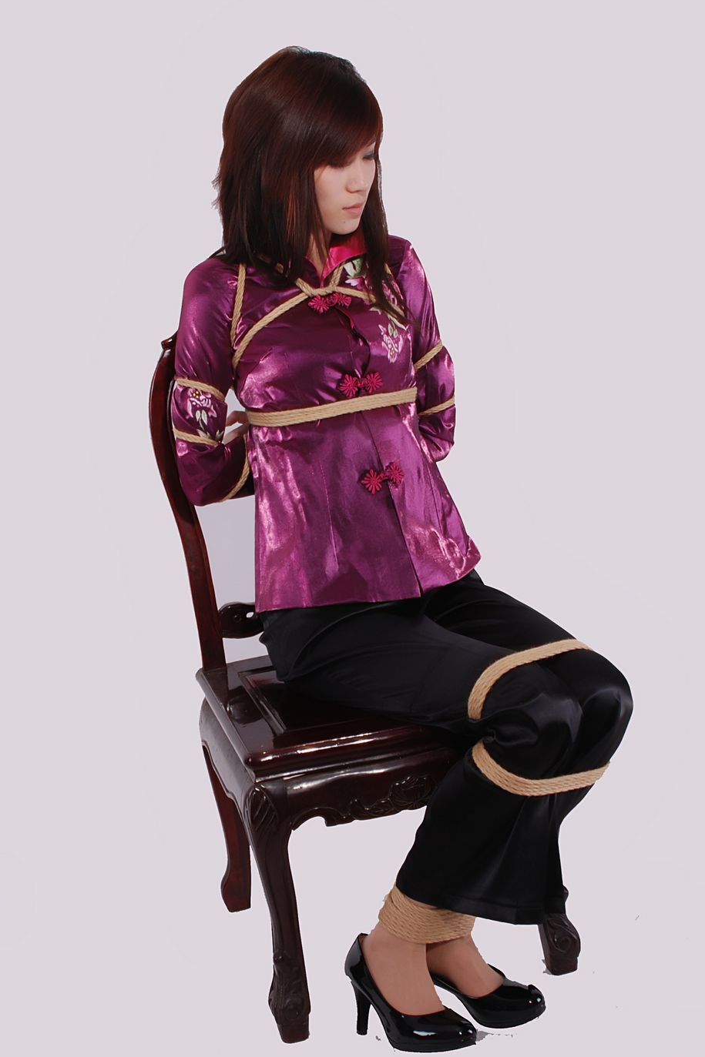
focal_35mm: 42
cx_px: 345
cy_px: 513
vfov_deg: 46.4
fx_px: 1234
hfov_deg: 31.9
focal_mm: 24
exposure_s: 1/8
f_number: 8
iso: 100
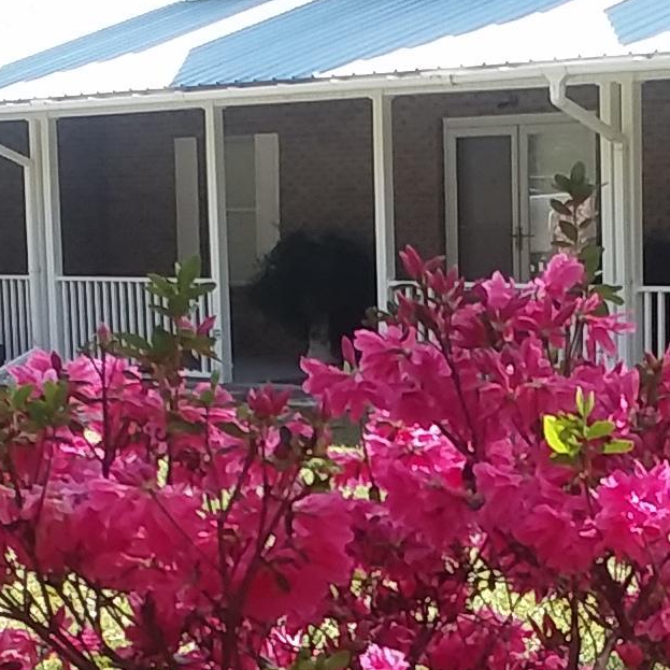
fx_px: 2321
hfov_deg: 16.3
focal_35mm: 106
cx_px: 510
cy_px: 604
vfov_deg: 16.2
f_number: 1.9
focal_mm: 2.47
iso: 40
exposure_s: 1/474
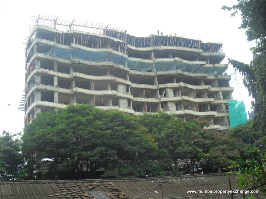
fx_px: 338
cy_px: 100
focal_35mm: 44
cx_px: 133
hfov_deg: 42.9
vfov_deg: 32.9
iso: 100
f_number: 4.5
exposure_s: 1/250
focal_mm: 7.8
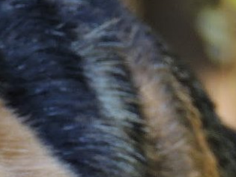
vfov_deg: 1.5
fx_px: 6917
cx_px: -313
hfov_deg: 1.9
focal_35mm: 1015
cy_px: 322
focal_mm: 35.6
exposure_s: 1/125
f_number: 4.6
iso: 160
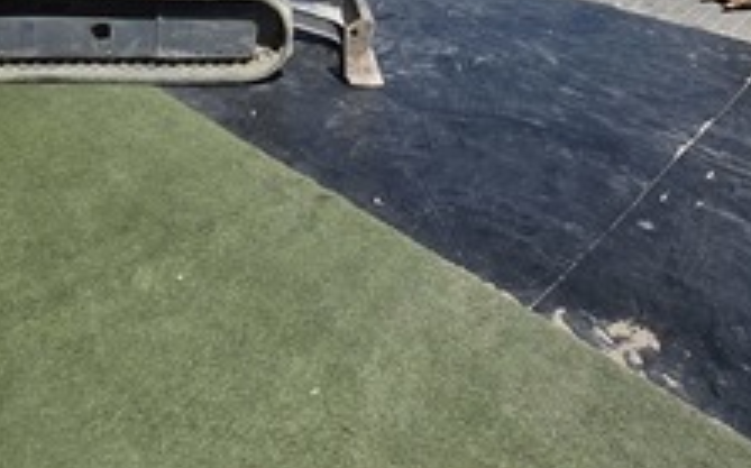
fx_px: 695
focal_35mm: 34
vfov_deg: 28.2
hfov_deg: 56.4
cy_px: -189
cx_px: 312
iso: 40
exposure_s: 1/2835
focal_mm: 2.2
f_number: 1.9
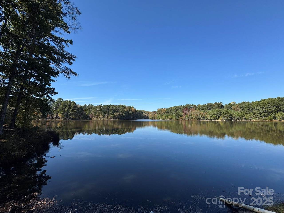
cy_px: 106
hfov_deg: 102.1
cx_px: 142
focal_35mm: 14
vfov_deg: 85.7
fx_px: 115
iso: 50
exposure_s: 1/1789
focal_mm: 2.22
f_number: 2.2
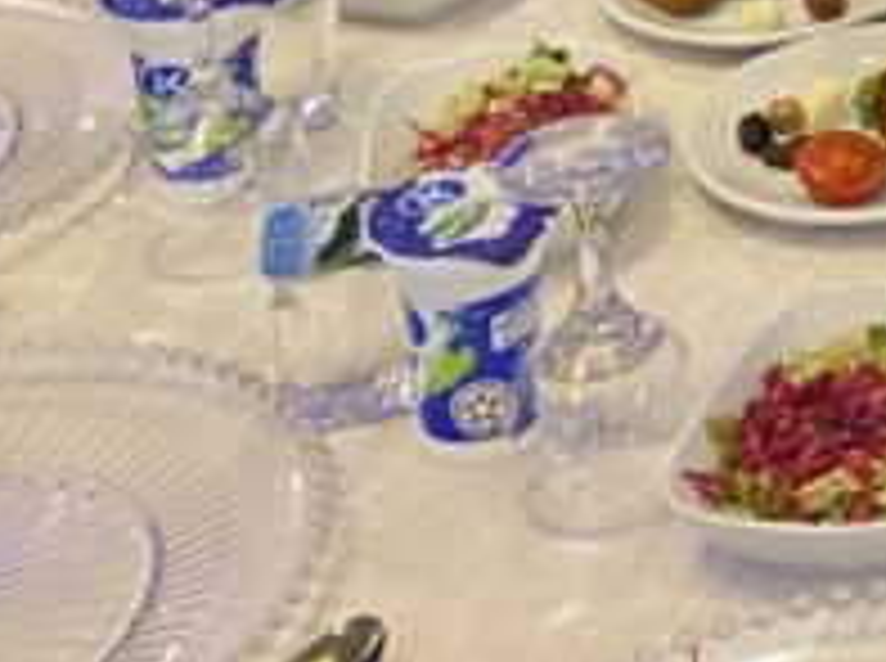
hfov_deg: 14.0
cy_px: -763
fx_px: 3040
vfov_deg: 11.0
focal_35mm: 119
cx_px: 1759
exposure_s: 1/50
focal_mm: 4.25
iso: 200
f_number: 1.8
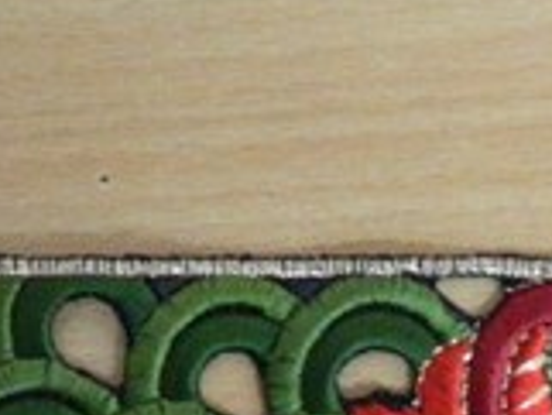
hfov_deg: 20.2
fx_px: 1532
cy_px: 496
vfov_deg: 14.9
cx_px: 459
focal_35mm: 96
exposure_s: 1/4
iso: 800
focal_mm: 5.6
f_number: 3.2
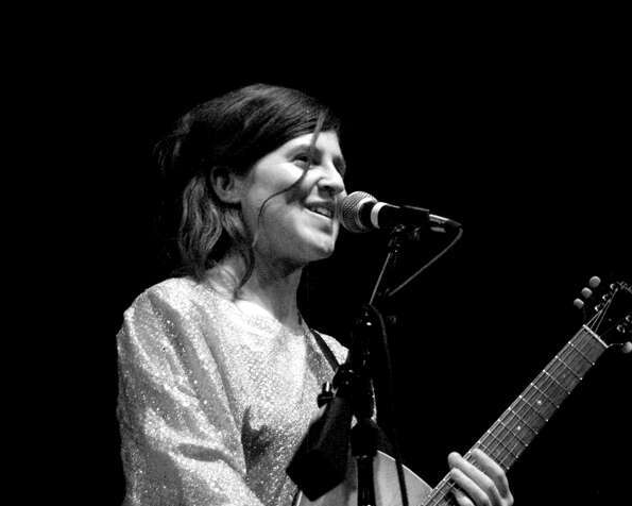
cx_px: 378
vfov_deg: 14.5
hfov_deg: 18.1
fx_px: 1983
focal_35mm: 106
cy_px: 260
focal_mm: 56
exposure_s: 1/60
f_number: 4.8
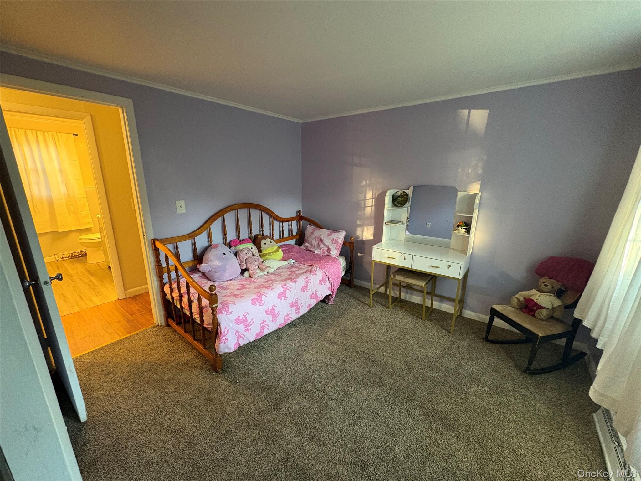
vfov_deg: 85.7
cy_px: 240
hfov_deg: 102.1
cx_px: 320
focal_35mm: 14
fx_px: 259
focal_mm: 2.22
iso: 640
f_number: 2.2
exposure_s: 1/60
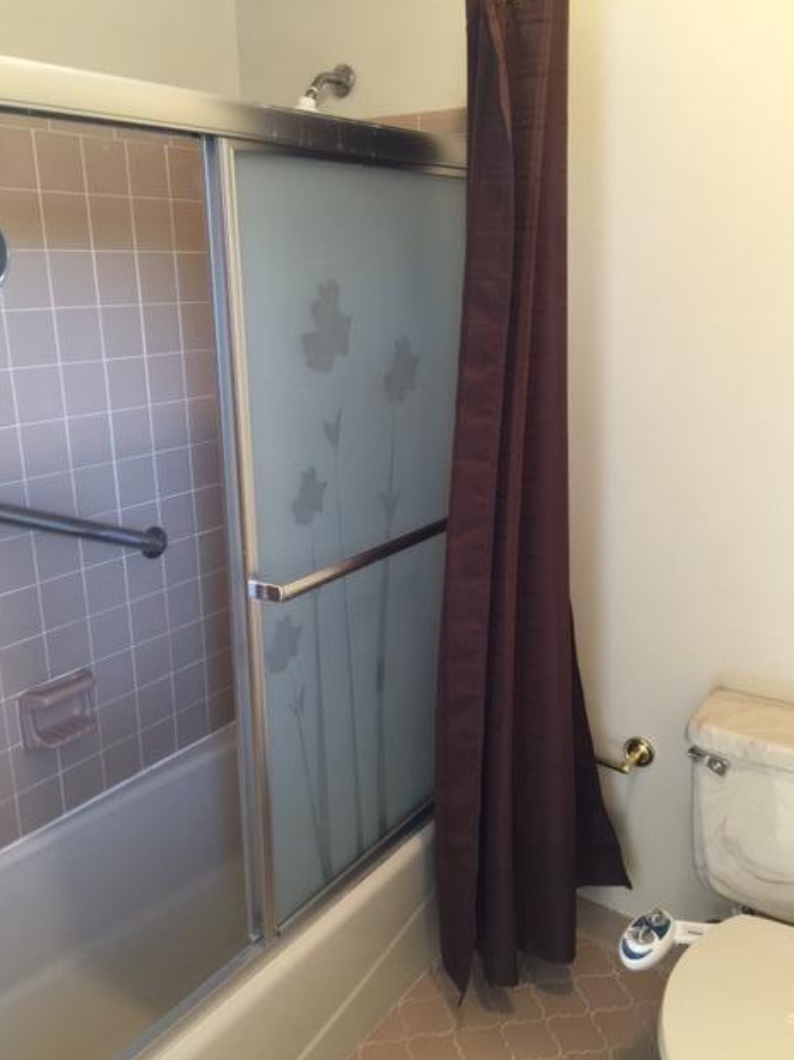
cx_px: 400
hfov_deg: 46.8
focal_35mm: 30
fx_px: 918
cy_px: 543
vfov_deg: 60.0
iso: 100
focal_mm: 4.15
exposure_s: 1/15
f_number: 2.2
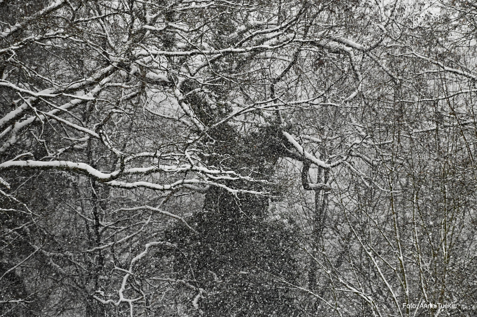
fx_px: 1589
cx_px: 238
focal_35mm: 120
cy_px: 158
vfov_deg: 11.4
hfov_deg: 17.1
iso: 12800
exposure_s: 1/1250
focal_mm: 120
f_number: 8
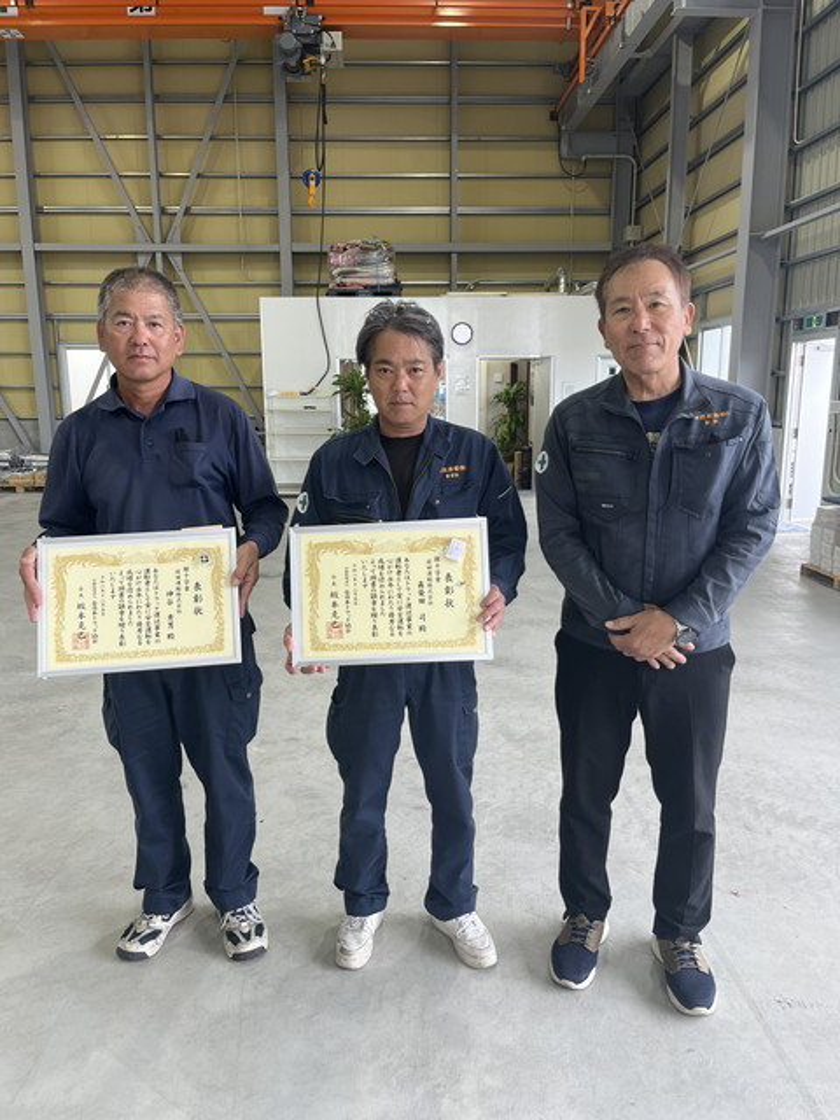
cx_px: 420
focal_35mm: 26
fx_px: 841
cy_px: 560
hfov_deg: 53.1
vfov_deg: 67.3
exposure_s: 1/120
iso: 50
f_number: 1.6
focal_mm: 5.1
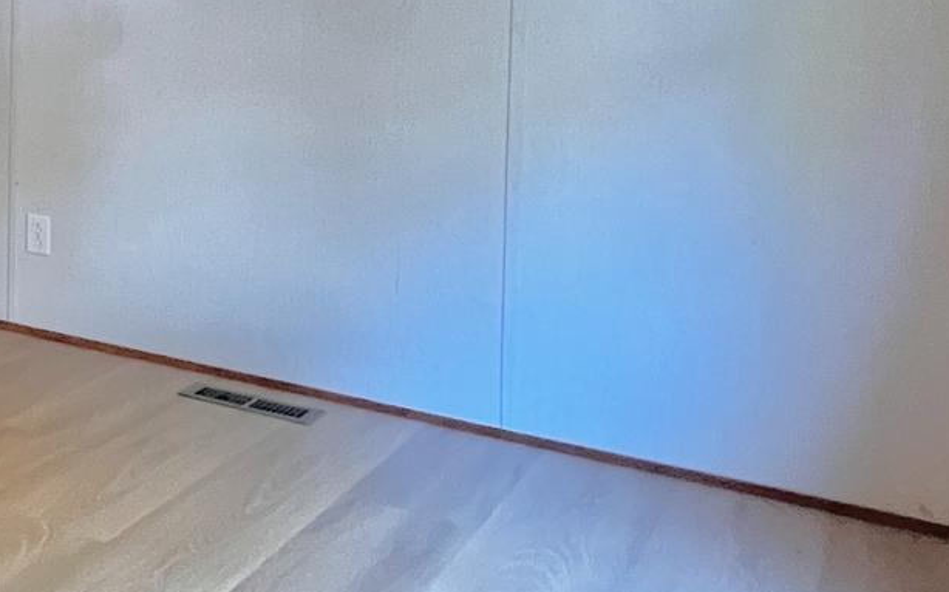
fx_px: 1189
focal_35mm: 46
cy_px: 34
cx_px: -402
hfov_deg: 30.0
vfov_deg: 26.8
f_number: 1.8
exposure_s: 1/60
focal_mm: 1.57
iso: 640
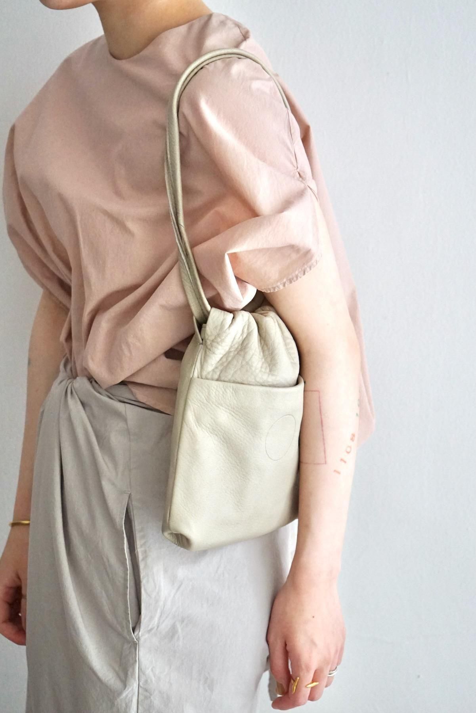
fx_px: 1249
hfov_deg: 21.6
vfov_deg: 31.9
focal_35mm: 63
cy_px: 356
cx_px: 238
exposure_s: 1/160
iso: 4000
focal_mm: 63
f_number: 5.6
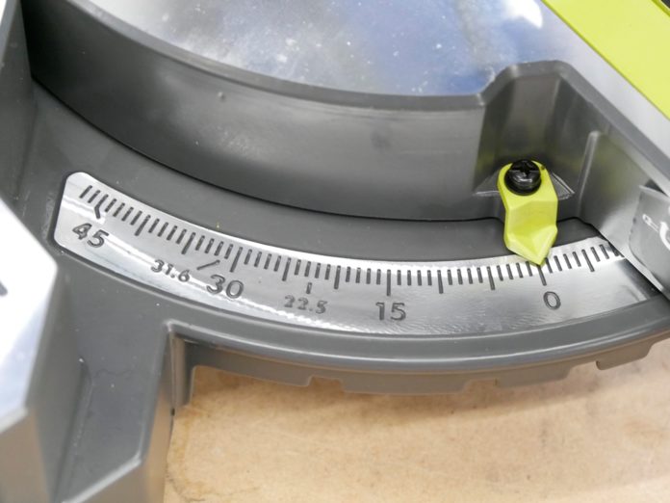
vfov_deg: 13.5
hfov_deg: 17.9
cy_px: 252
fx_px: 2129
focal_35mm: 110
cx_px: 335
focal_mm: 55
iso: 3200
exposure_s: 1/50
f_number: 5.1
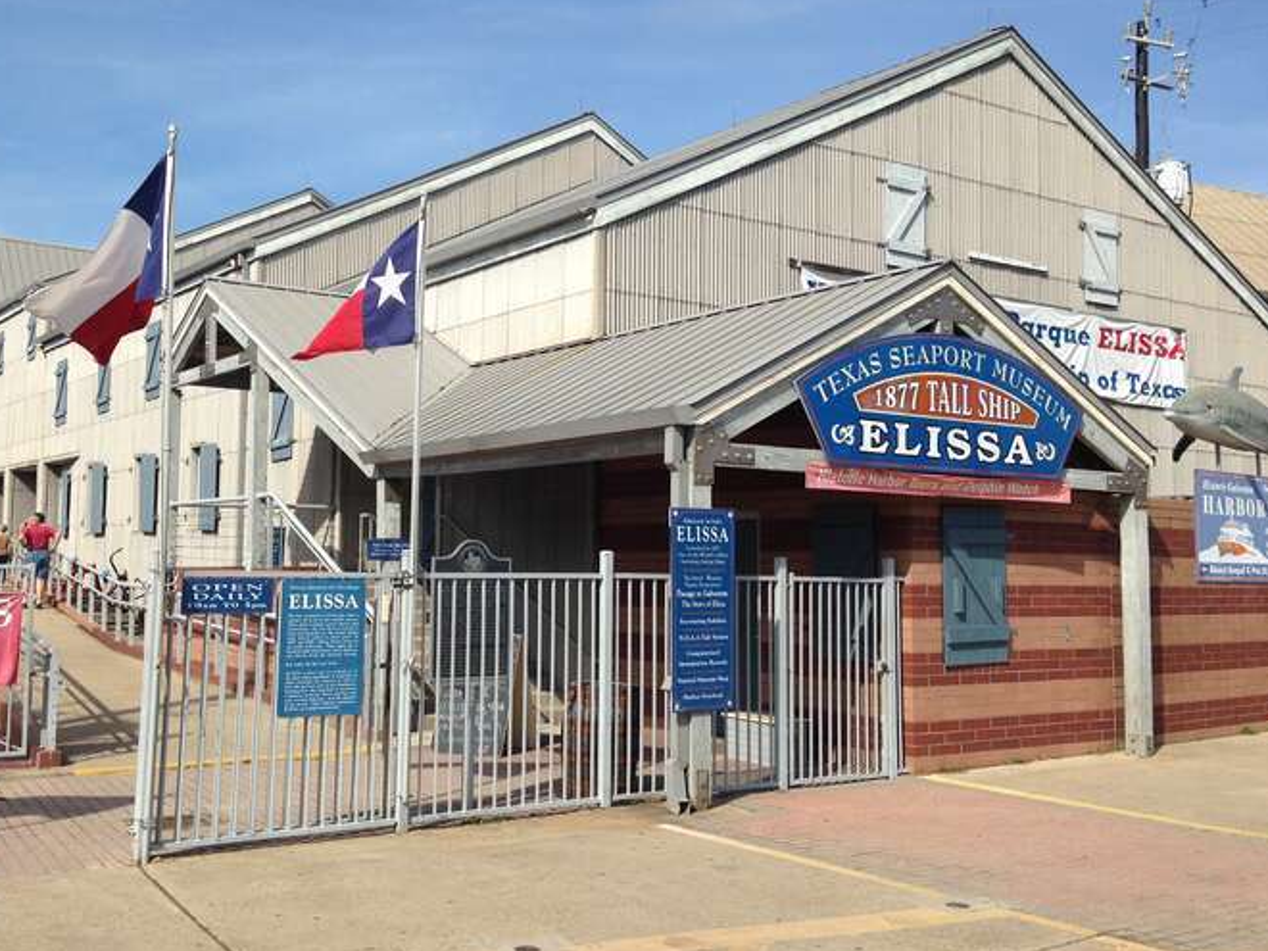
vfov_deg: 36.0
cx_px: 590
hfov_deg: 46.8
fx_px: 1465
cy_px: 461
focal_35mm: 40
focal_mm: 4.12
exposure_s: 1/2088
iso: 50
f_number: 2.4
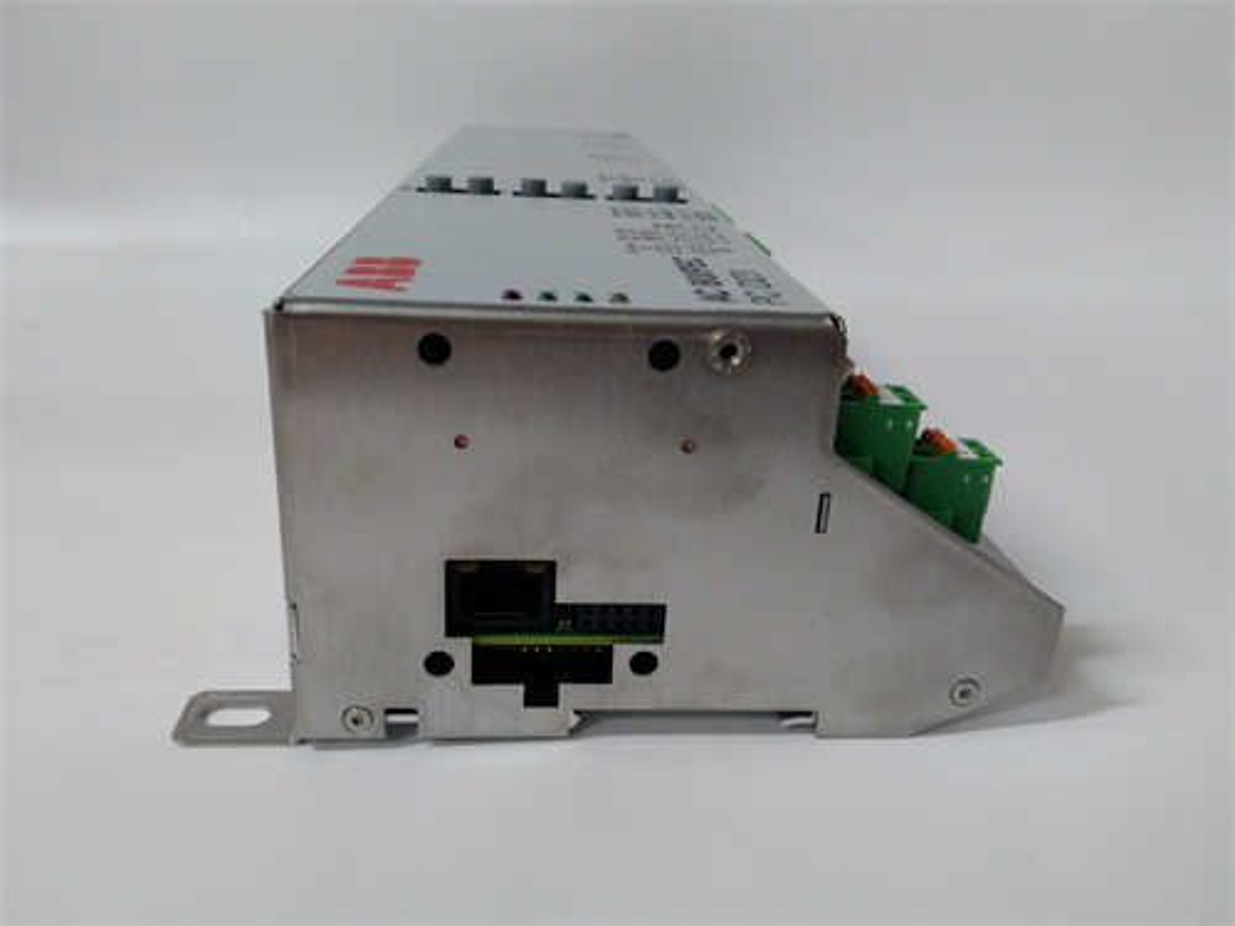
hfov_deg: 65.3
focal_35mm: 27
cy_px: 463
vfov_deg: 51.4
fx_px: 963
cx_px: 618
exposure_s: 1/33
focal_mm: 3.79
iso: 321
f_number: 2
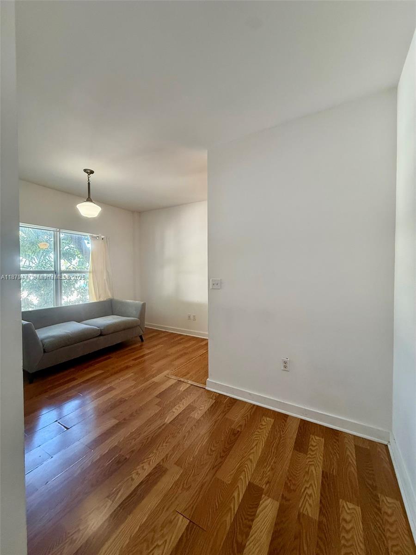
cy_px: 278
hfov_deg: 85.7
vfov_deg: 102.1
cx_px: 208
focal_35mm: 14
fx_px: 224
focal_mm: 2.22
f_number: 2.2
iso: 200
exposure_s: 1/60
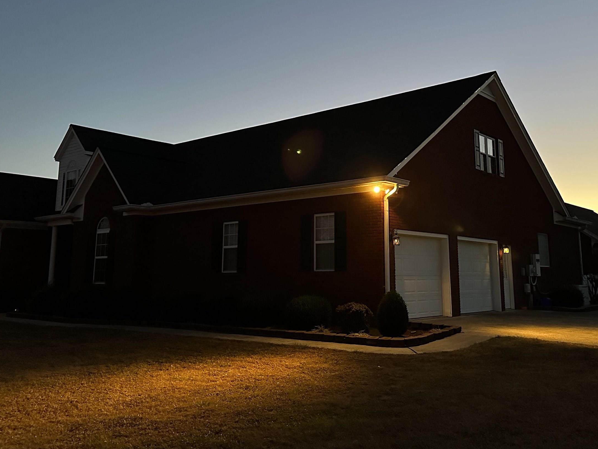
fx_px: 587
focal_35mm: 34
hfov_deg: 53.8
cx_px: 337
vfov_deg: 41.5
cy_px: 166
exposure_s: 1/40
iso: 1000
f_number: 1.78
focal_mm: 6.86
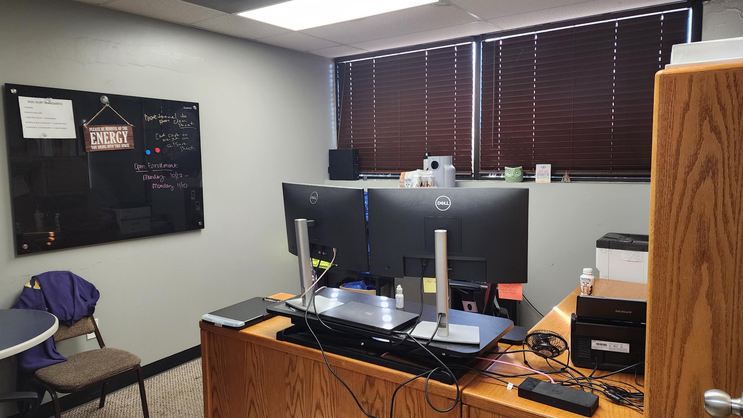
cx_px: 360
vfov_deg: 44.4
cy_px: 199
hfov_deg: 71.9
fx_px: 512
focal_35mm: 26
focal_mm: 6.4
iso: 250
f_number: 1.8
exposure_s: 1/120
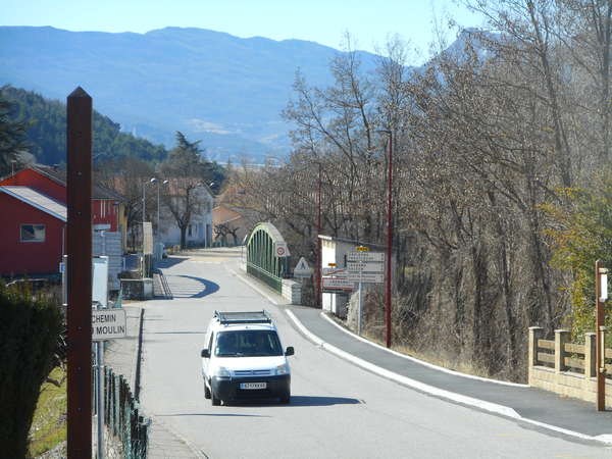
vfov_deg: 11.1
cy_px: 230
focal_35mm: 134
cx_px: 306
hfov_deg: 14.7
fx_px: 2369
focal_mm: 23.9
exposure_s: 1/160
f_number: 6.1
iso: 80
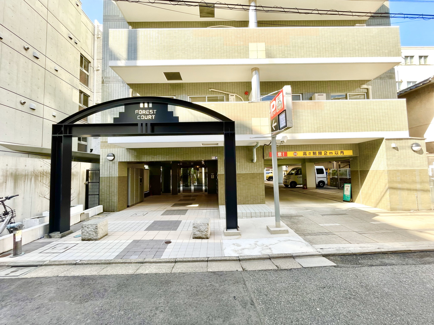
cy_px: 162
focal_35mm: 14
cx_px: 217
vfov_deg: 85.7
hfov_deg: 102.1
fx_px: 176
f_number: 2.4
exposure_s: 1/99
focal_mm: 1.55
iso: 40
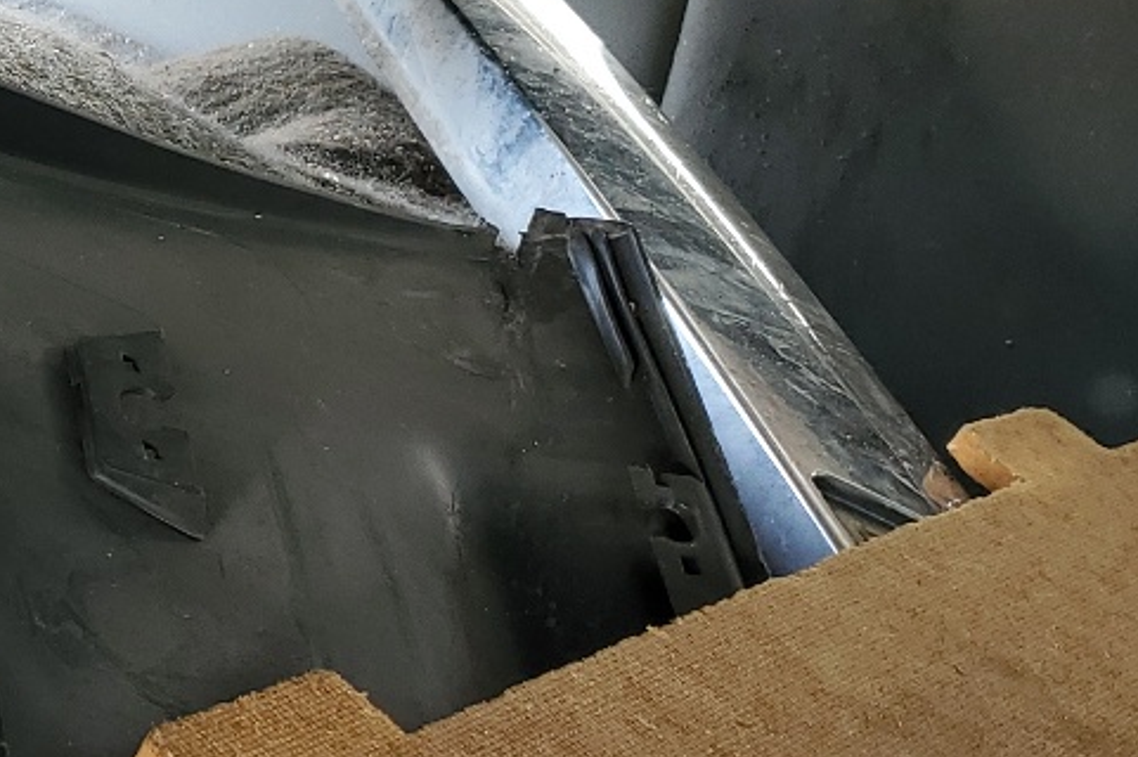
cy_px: 62
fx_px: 2843
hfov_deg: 21.1
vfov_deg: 15.0
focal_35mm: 90
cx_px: -211
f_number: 1.5
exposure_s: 1/152
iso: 50
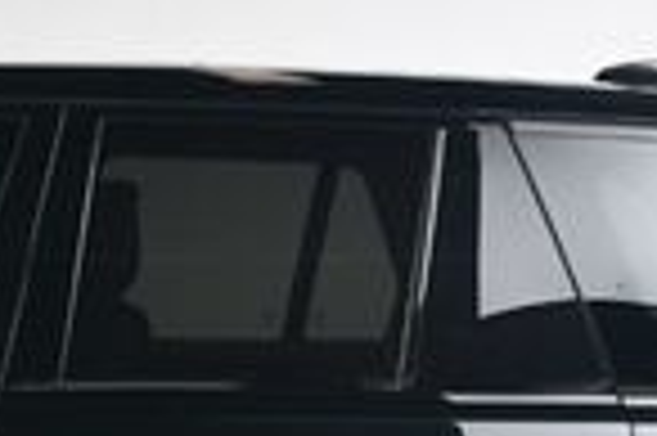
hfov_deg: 13.5
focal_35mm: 149
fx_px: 2716
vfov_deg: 9.0
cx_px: -104
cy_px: 593
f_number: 9
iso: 100
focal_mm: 23
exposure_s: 1/160
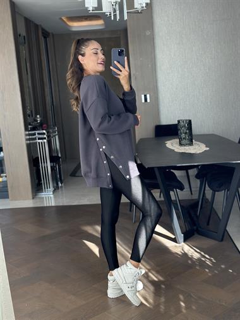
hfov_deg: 30.3
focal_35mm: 48
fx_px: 443
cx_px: 120
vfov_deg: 39.6
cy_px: 160
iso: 80
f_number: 1.78
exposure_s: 1/192
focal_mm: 6.86
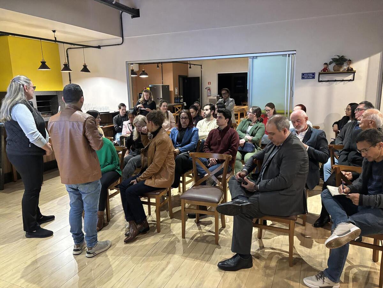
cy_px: 144
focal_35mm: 26
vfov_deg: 53.1
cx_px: 192
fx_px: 288
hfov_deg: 67.3
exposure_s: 1/30
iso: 640
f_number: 1.6
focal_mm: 5.96
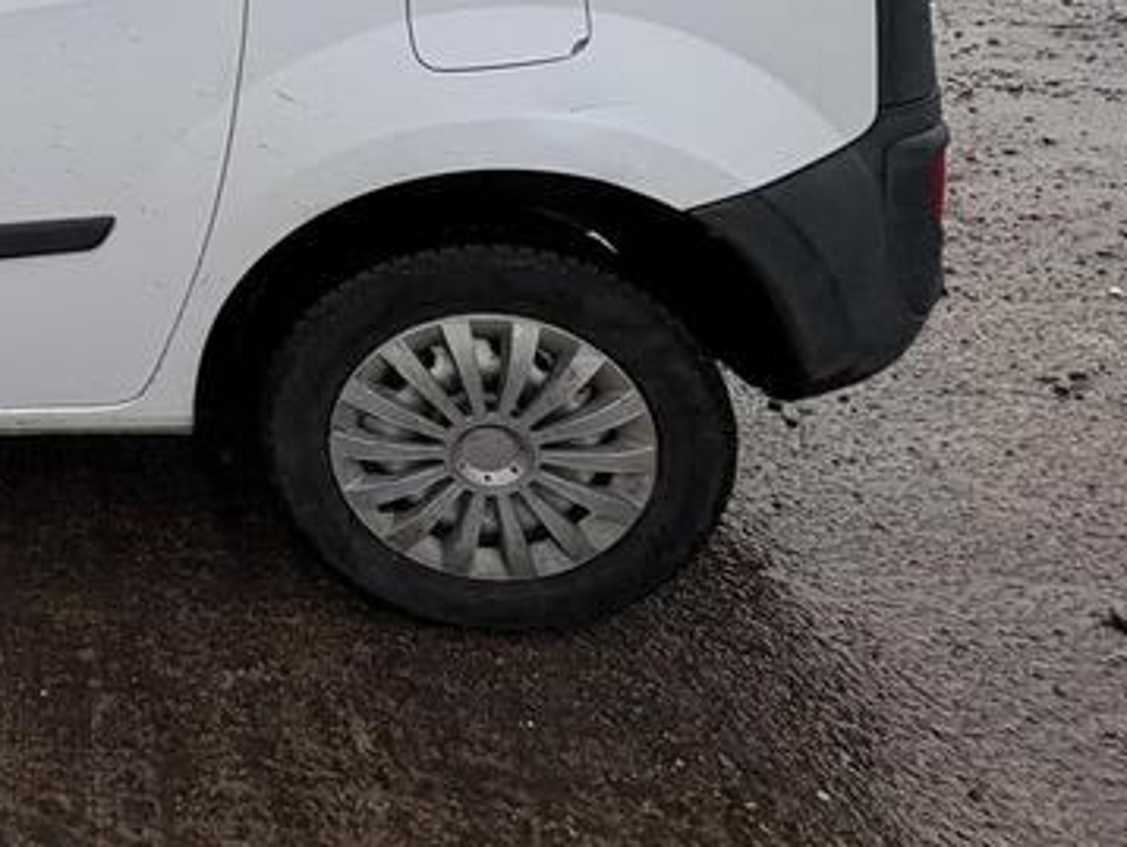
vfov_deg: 35.1
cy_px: -79
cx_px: -236
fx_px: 1140
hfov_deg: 38.4
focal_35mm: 35
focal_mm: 2.22
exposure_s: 1/771
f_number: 2.2
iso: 40
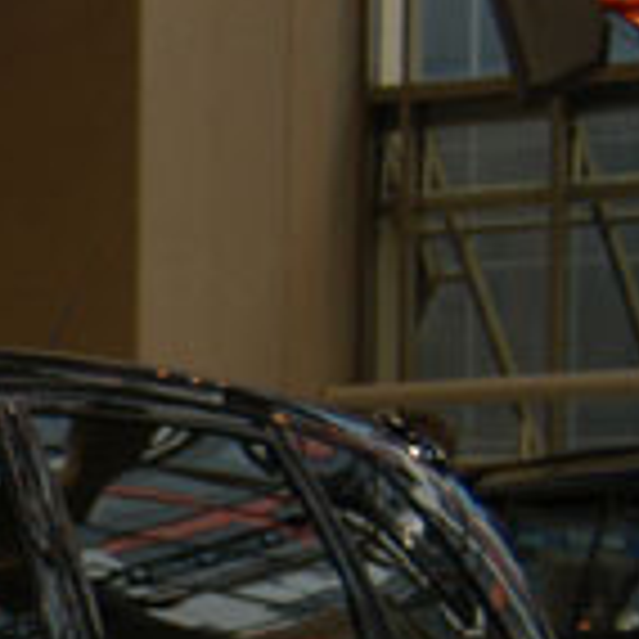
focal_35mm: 194
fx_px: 4052
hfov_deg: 8.5
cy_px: 994
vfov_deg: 8.8
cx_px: -731
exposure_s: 1/60
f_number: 5
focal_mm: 32
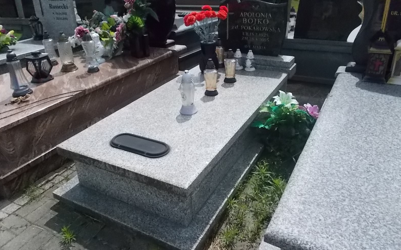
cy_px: 102
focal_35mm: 28
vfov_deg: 44.3
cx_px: 198
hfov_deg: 66.5
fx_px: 306
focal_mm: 4.6
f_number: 8
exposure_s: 1/1250
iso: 400
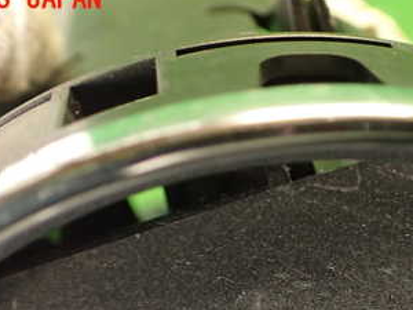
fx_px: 716
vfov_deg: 23.6
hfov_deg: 32.0
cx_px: 264
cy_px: 292
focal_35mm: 60
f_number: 2.3
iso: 500
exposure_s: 1/30
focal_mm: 5.4
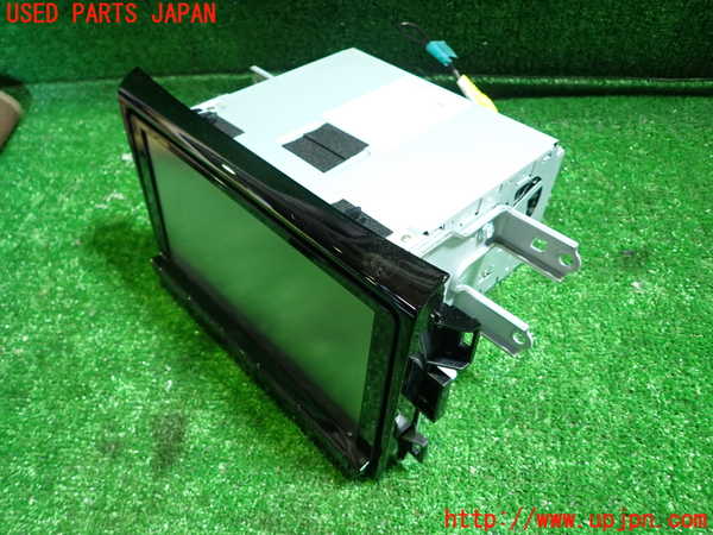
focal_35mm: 25
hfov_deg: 69.4
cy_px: 268
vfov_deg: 54.9
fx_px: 515
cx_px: 356
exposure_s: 1/30
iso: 320
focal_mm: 4.5
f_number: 2
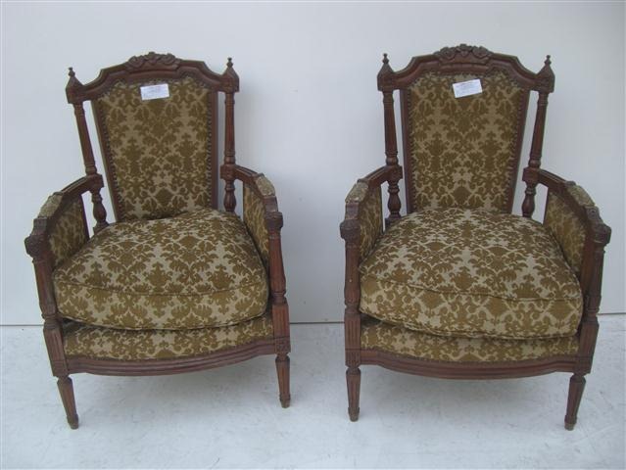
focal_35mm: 38
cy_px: 235
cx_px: 313
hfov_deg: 49.0
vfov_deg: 37.8
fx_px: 688
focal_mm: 6.2
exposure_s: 1/125
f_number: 2.7
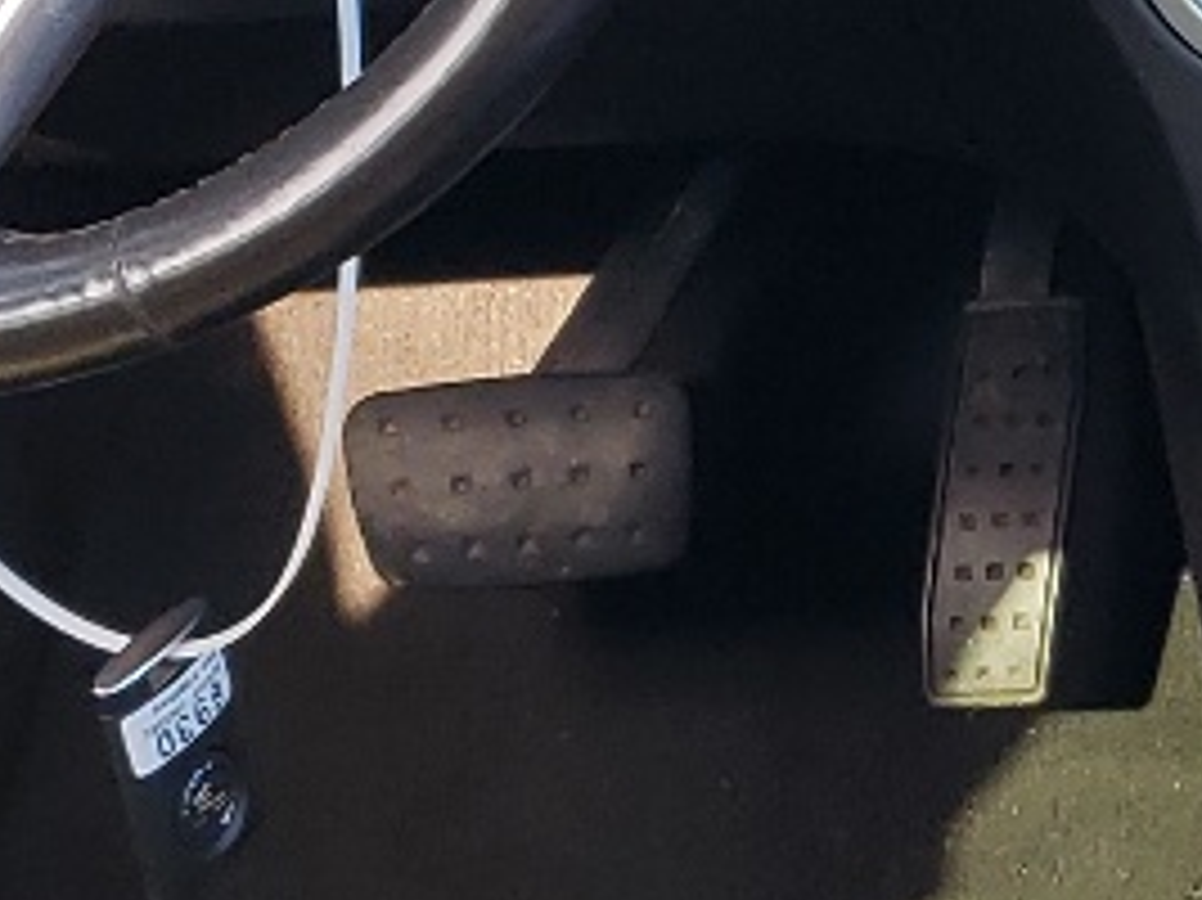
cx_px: 1787
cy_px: 675
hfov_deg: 12.1
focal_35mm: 156
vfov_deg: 9.5
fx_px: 5414
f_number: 1.5
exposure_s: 1/100
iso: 54
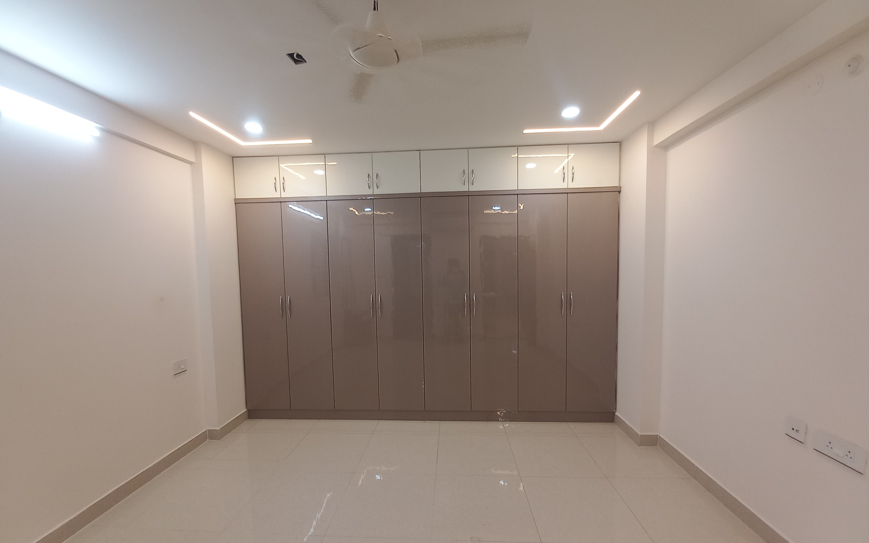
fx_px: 332
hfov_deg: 105.3
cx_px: 430
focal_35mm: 14
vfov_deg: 78.6
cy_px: 281
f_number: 2.2
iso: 80
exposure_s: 1/50
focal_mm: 1.42
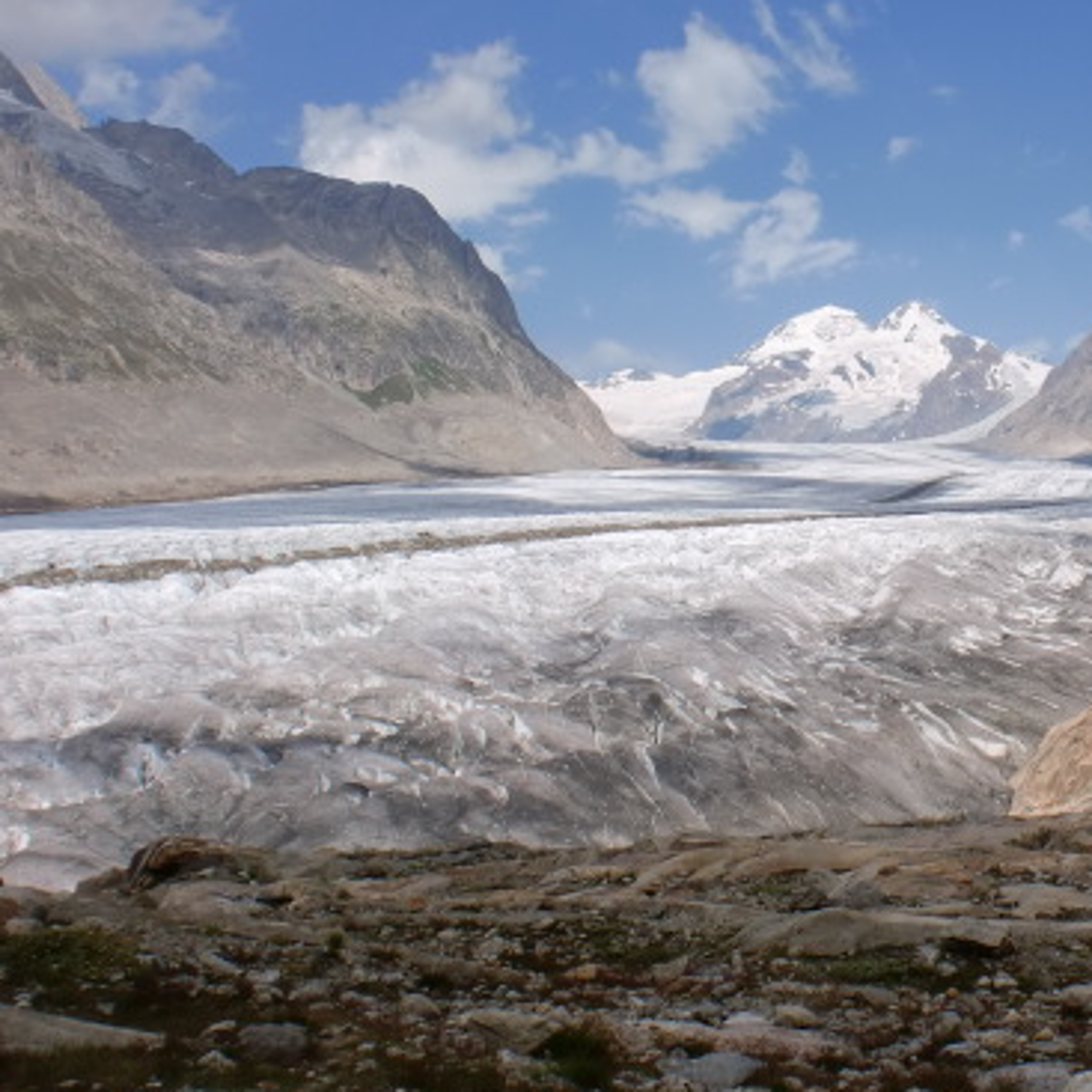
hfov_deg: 30.6
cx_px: 922
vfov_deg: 31.5
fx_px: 1927
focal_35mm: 54
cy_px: 655
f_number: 5.6
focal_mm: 6.3
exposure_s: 1/640
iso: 64
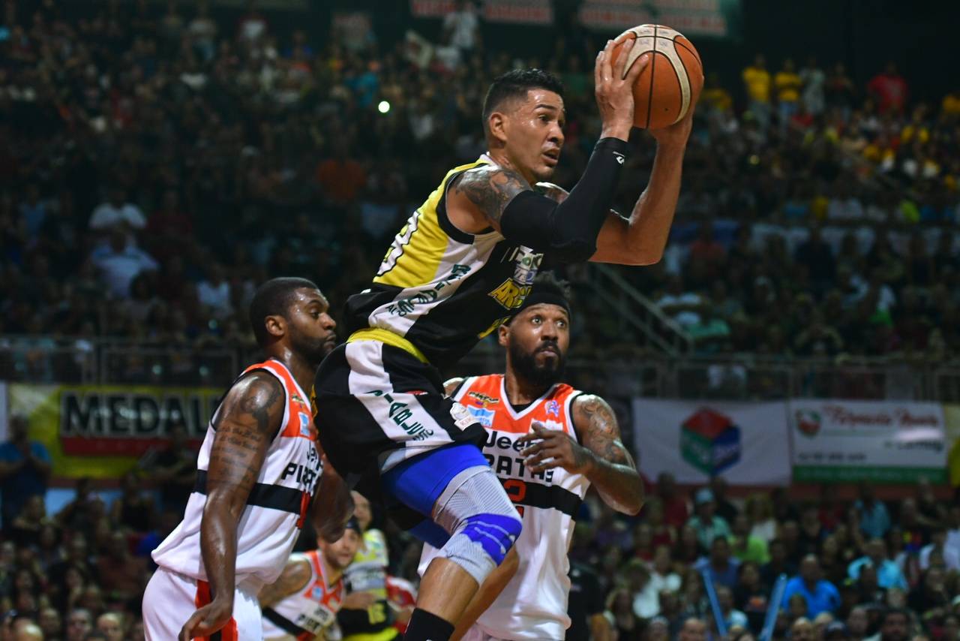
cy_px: 320
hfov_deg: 19.5
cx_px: 480
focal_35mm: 105
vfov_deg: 13.0
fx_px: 2800
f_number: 2.8
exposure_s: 1/500
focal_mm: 70
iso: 1600
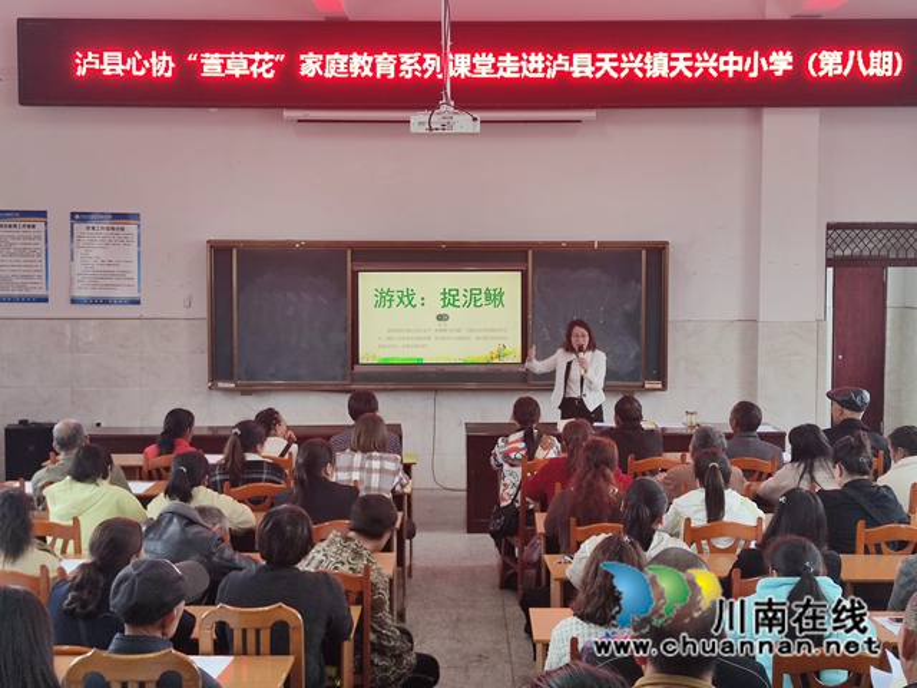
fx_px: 1272
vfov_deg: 30.3
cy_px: 344
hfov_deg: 39.7
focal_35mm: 48
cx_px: 458
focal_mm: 6.72
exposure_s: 1/100
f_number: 1.69
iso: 84
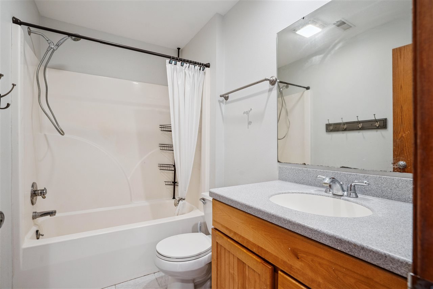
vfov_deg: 70.4
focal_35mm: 17
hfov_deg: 93.3
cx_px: 216
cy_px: 144
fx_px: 204
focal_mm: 17
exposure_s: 1/13
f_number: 8
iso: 800
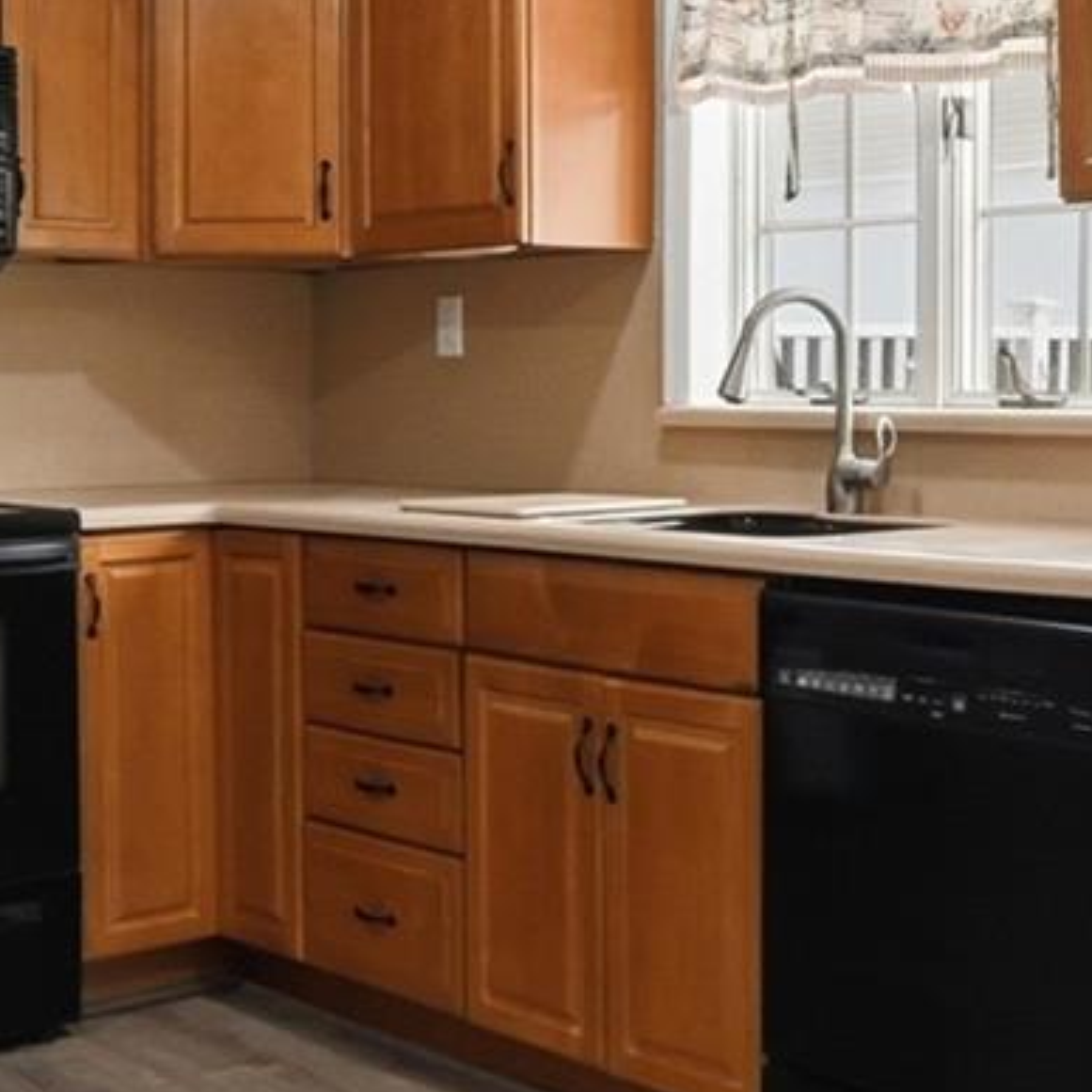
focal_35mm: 63
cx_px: 562
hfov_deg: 27.3
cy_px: 427
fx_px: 2248
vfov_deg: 27.2
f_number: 16
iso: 640
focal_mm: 14
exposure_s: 1/125
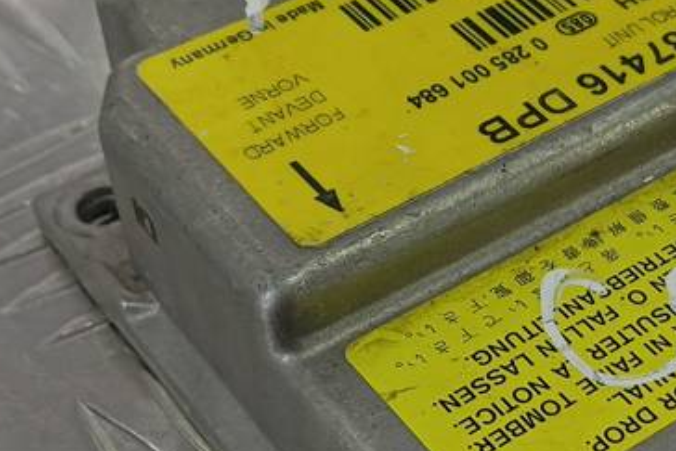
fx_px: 1484
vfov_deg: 17.2
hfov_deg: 25.1
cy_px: 343
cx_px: 565
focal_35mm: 79
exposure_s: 1/100
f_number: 1.6
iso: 106
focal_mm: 4.11
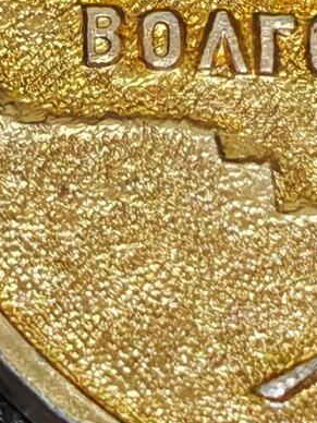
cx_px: 483
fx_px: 5385
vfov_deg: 4.5
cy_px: 8
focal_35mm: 441
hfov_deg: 3.4
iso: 400
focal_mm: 7.62
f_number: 1.6
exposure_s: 1/50
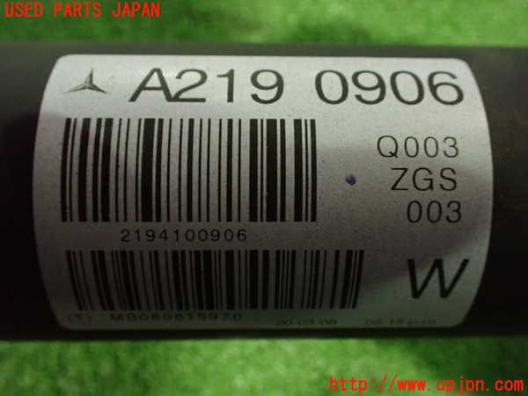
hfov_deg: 60.0
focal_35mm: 30
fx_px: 458
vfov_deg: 46.8
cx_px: 264
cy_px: 198
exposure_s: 1/30
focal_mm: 5.4
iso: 1000
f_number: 2.3
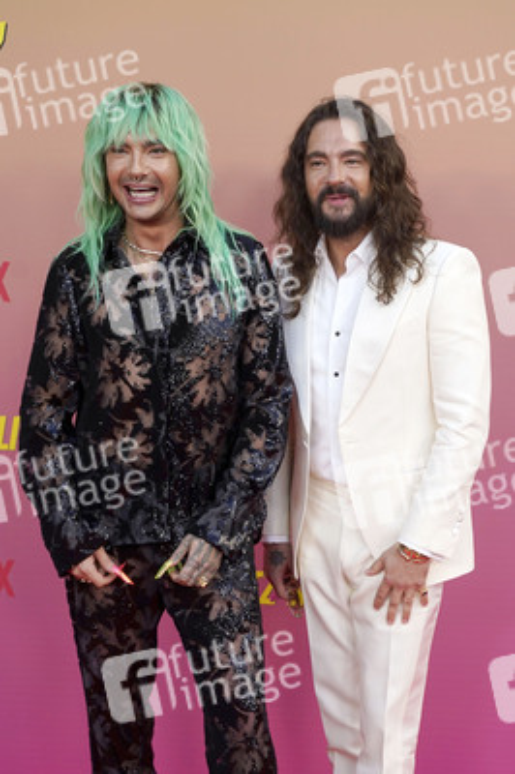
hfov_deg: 25.0
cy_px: 387
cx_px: 258
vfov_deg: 36.9
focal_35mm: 54
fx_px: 1161
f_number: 5.6
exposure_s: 1/160
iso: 320
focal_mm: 54
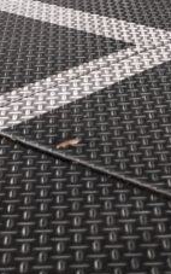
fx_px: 820
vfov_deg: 15.8
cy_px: -234
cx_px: 185
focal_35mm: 110
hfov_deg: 11.7
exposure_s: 1/25
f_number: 1.6
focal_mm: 6.57
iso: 1000
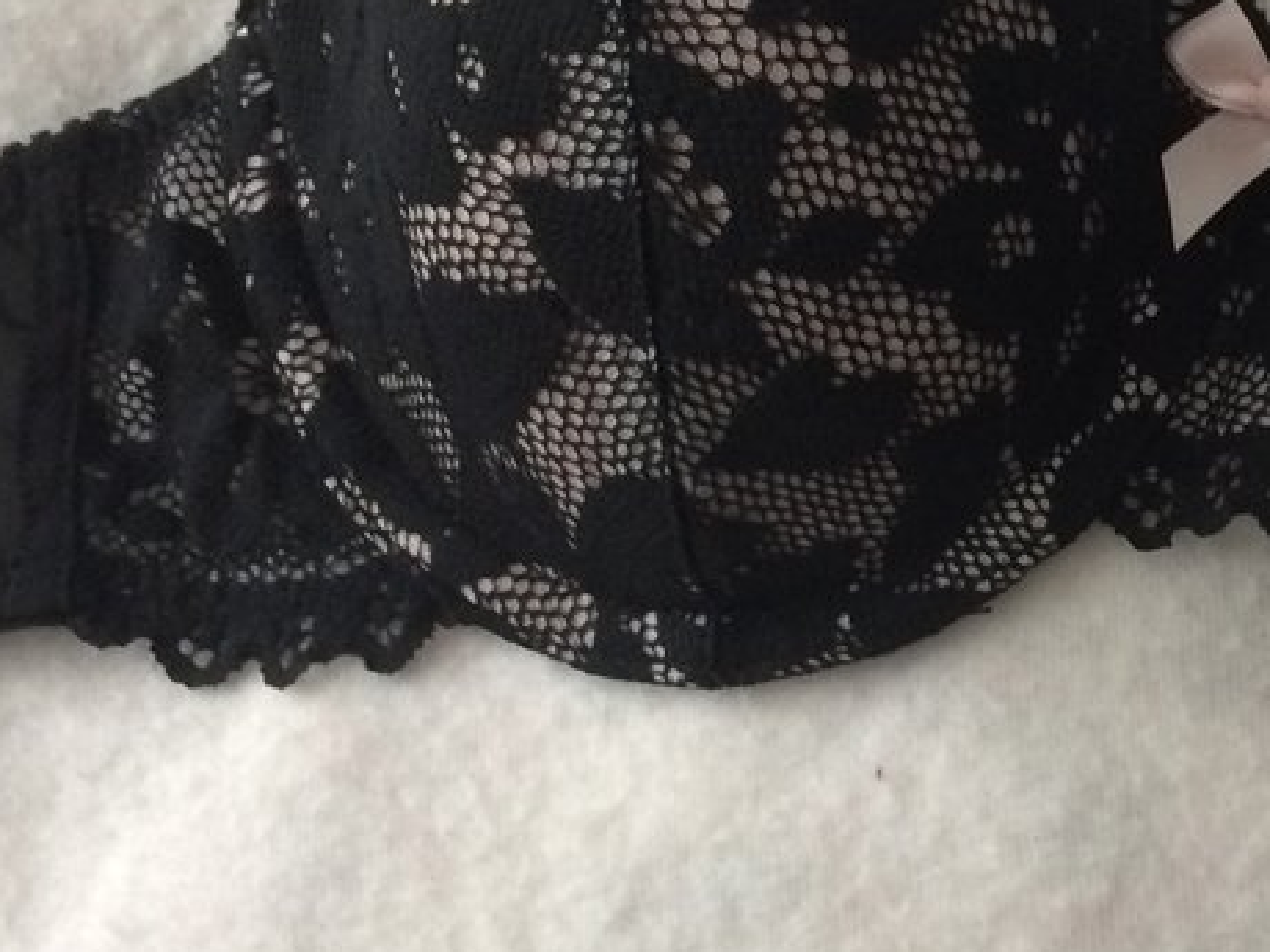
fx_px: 3082
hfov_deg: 22.1
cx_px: 1365
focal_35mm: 84
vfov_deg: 17.5
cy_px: 339
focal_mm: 4.15
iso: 160
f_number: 2.2
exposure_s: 1/33
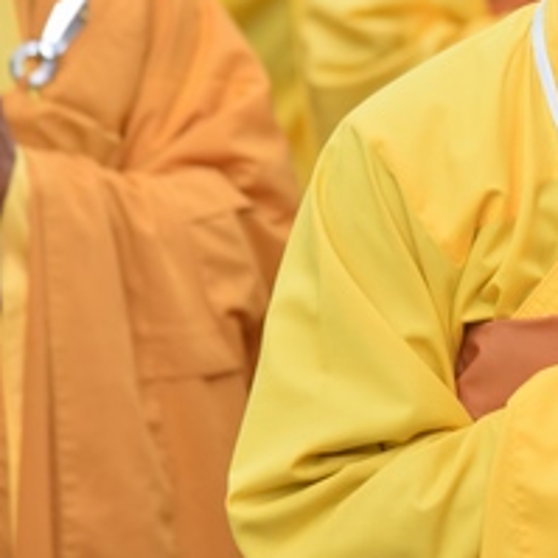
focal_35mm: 333
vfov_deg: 5.2
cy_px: -14
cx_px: 735
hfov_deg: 5.2
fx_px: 6073
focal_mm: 120
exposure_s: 1/250
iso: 100
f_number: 4
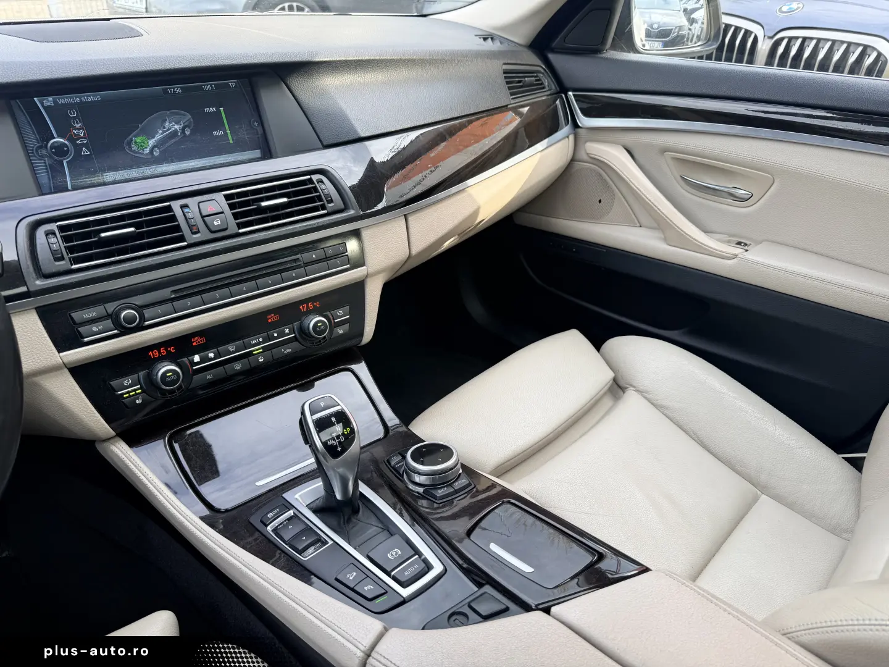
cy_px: 334
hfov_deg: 71.6
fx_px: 616
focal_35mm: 24
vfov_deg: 56.8
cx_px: 444
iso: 64
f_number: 1.78
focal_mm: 6.76
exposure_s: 1/121
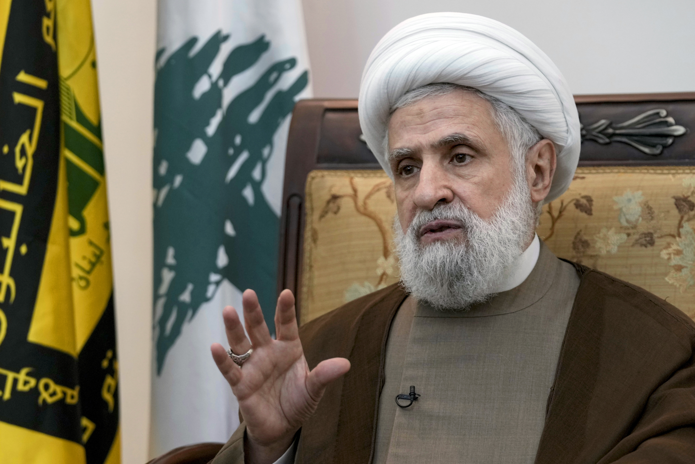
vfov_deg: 11.6
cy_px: 232
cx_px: 348
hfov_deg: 17.3
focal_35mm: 118
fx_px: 2278
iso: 1600
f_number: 3.5
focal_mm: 118
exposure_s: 1/250
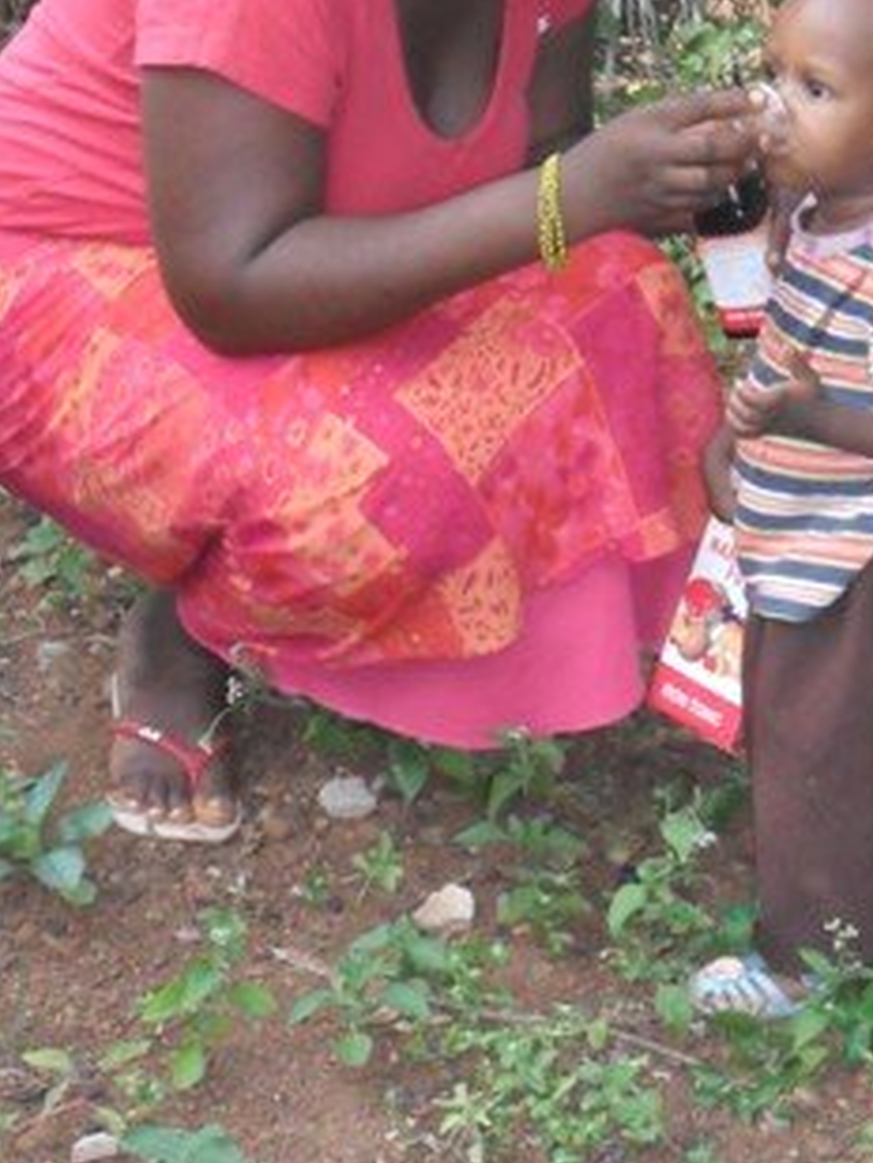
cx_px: 517
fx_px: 3427
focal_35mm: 102
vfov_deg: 19.2
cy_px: 391
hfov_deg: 14.5
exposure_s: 1/60
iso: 400
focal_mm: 11.2
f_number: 5.6
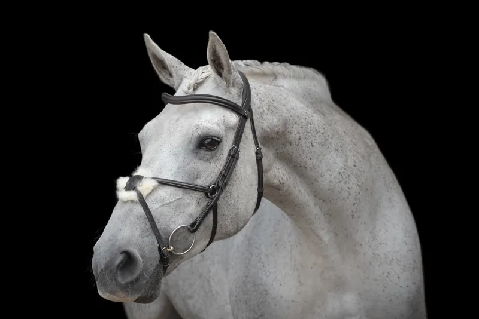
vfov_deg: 8.3
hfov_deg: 12.4
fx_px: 2196
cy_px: 160
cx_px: 240
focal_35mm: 165
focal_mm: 165
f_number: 5.6
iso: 640
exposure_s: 1/640
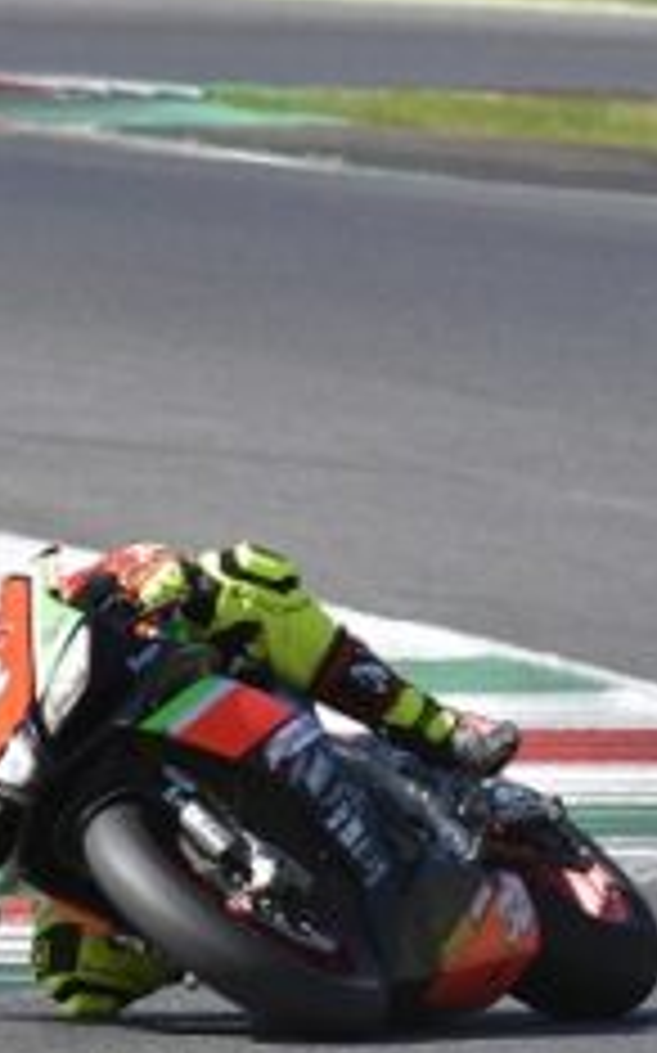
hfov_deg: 1.3
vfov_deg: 2.1
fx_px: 29028
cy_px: 353
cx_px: 945
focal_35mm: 1012
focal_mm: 250
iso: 400
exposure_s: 1/1000
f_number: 8
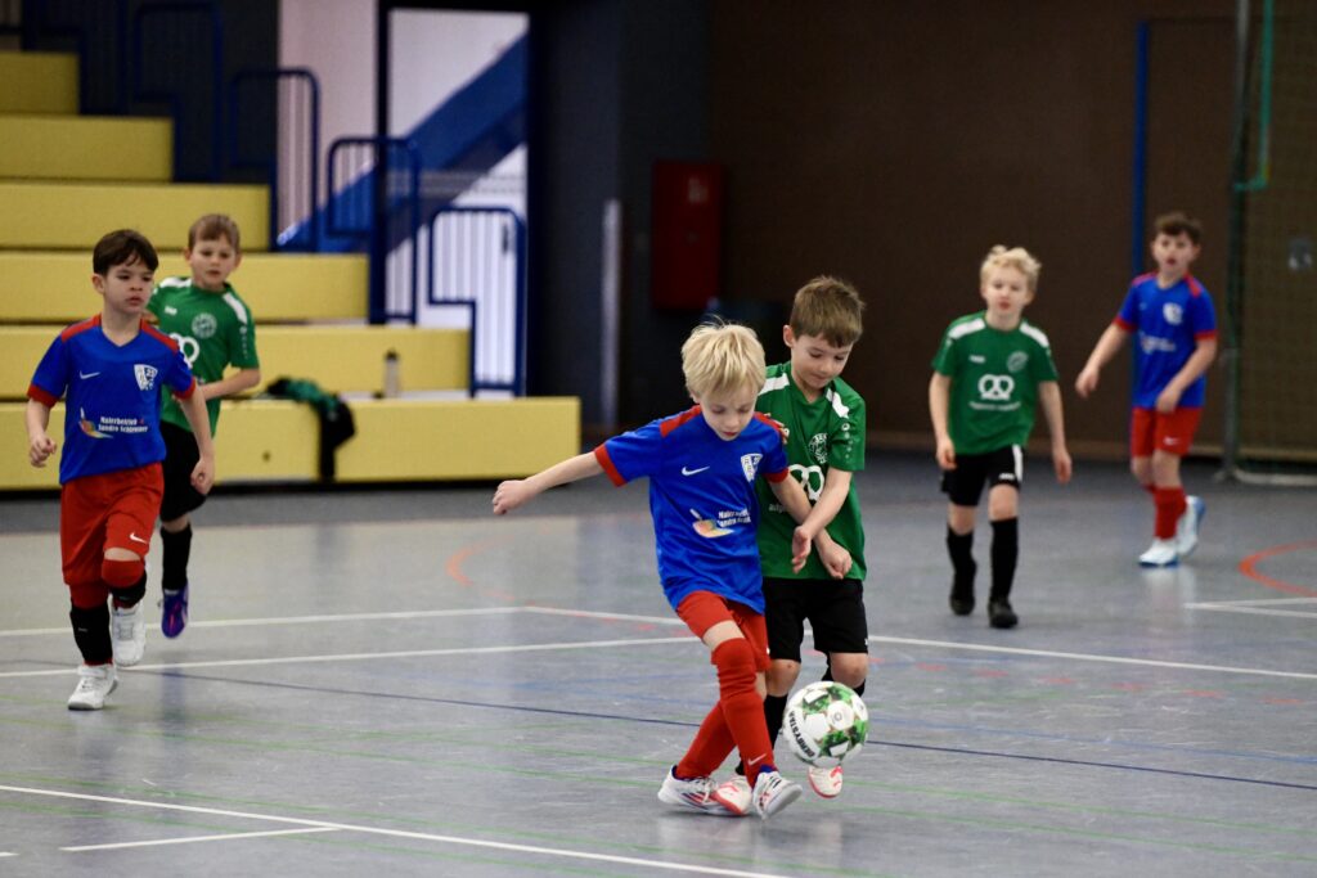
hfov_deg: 14.2
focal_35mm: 145
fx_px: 5305
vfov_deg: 9.5
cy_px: 439
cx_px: 658
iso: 8000
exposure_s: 1/1600
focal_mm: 145
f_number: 2.8
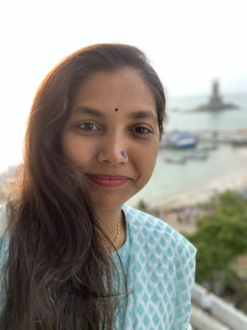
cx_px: 124
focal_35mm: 32
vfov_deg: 56.8
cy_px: 165
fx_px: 304
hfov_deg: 44.2
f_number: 2.2
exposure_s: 1/100
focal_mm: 2.87
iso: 64
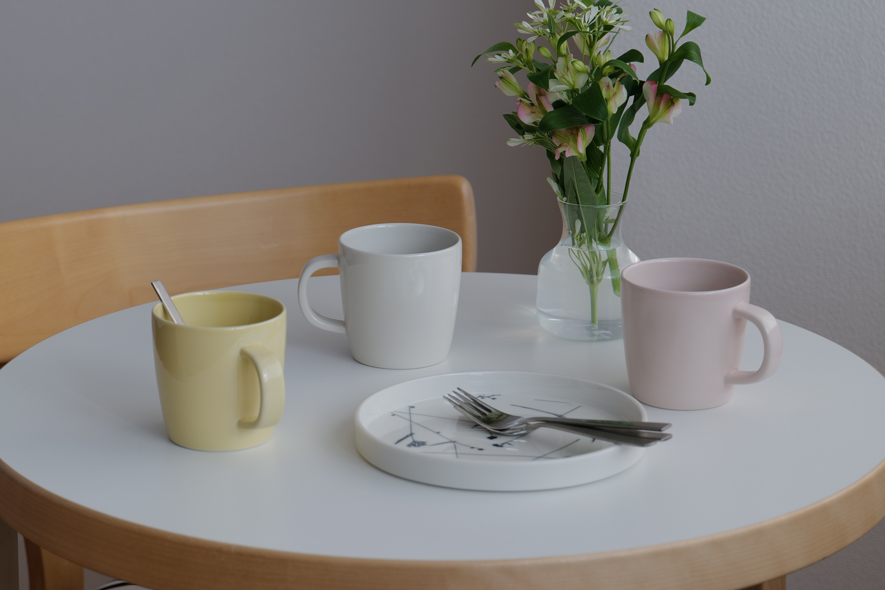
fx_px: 3024
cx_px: 442
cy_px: 295
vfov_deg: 11.1
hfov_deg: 16.7
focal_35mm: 123
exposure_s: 1/80
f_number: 6.3
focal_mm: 81
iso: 200
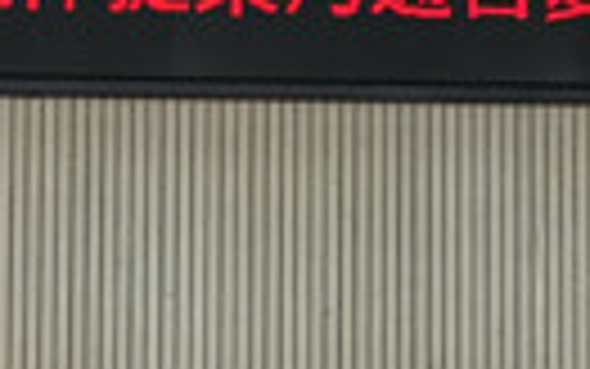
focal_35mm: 168
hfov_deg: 12.4
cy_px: 94
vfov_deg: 7.8
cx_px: 198
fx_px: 2703
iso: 80
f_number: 1.8
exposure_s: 1/100
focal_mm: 5.58
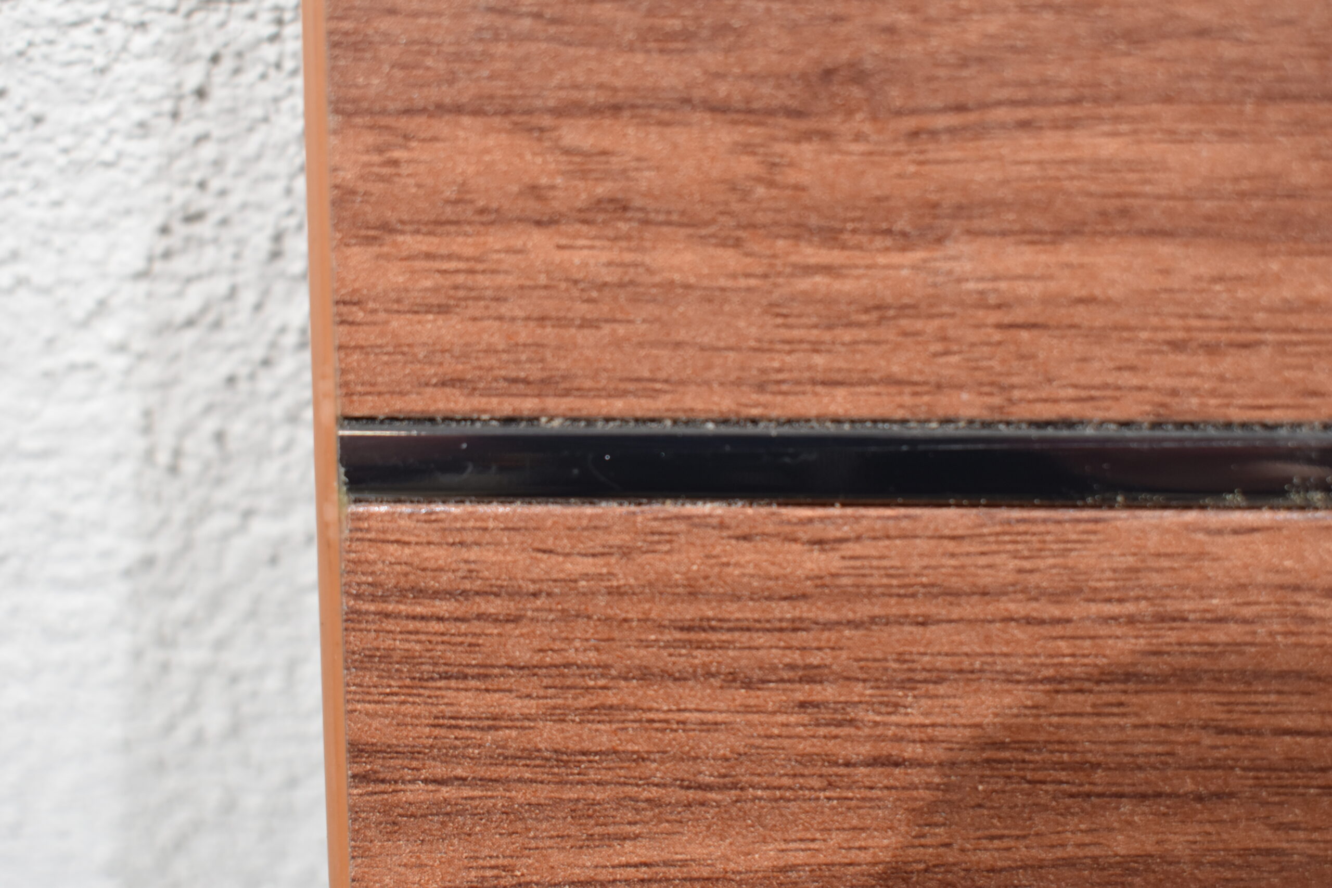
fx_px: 1720
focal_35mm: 46
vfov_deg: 28.9
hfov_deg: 42.3
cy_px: 444
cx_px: 666
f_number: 5.6
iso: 720
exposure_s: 1/60
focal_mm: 31
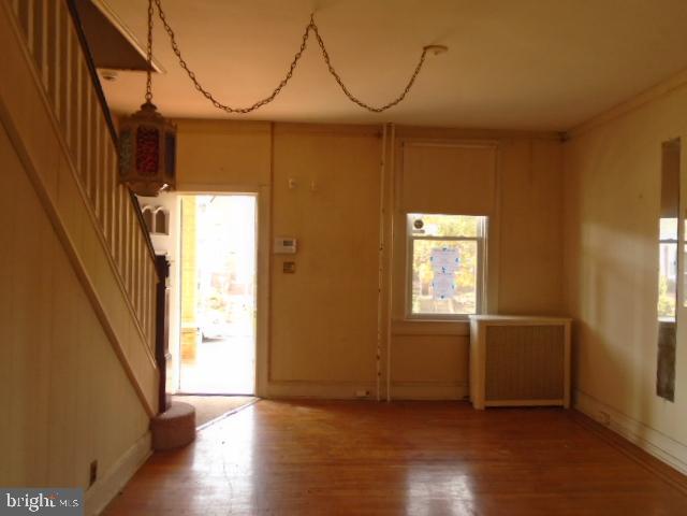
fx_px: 516
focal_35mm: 26
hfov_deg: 67.3
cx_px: 344
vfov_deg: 53.1
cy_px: 258
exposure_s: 1/30
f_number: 3.2
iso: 200
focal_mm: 4.6
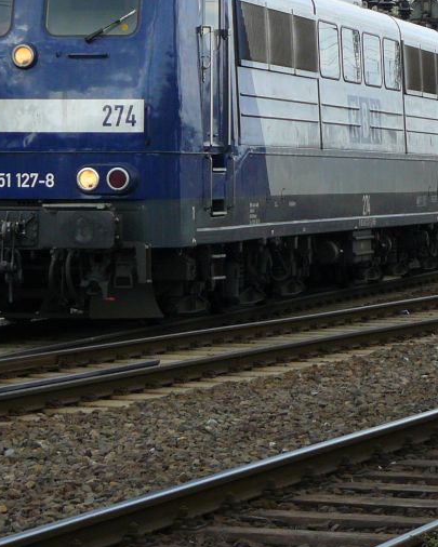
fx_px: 2624
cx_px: 240
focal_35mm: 162
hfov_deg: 9.5
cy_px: 69
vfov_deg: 11.8
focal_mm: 11.6
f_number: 3.2
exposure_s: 1/500
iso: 100
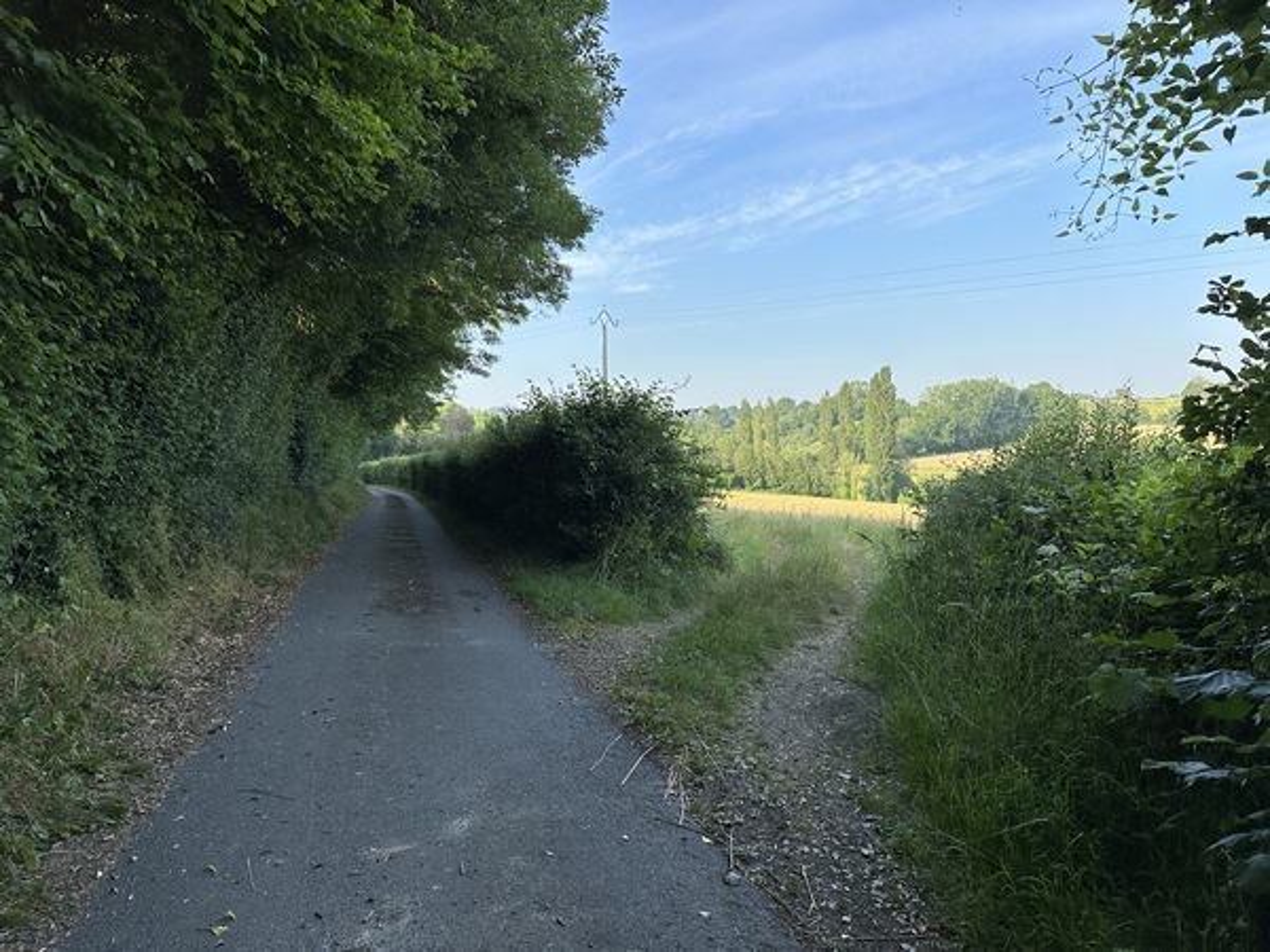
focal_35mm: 24
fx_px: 881
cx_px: 635
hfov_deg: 71.6
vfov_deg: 56.8
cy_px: 476
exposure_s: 1/1692
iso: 80
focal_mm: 6.86
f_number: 1.78
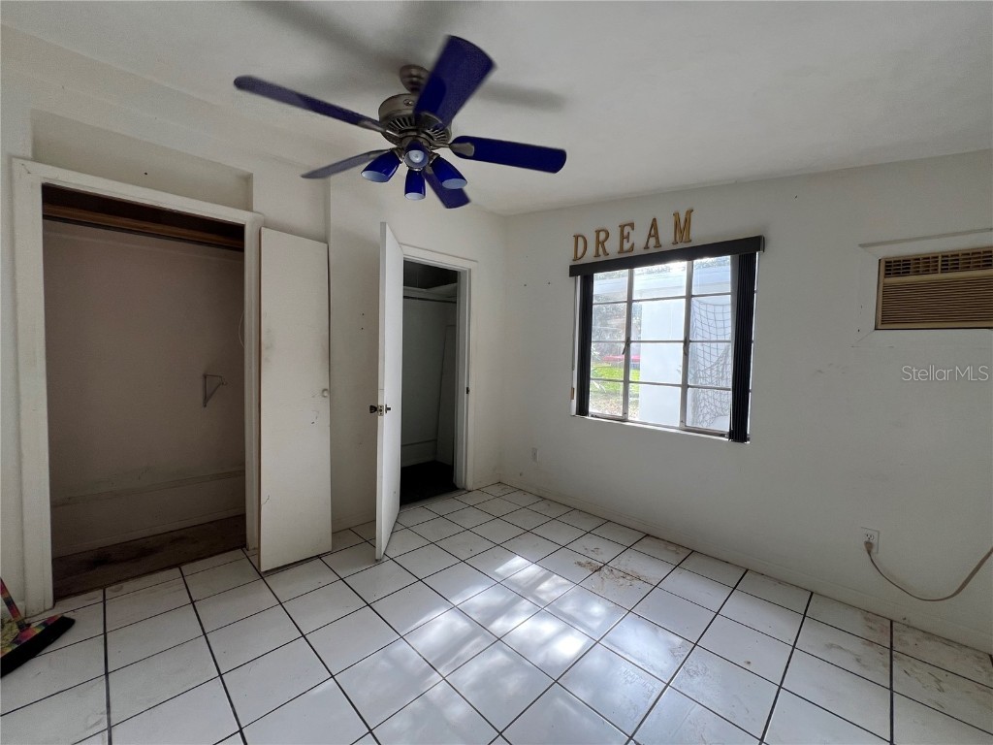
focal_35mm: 13
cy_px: 372
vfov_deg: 89.9
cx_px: 496
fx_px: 373
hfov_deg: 106.2
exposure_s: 1/99
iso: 50
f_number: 1.8
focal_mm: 1.57
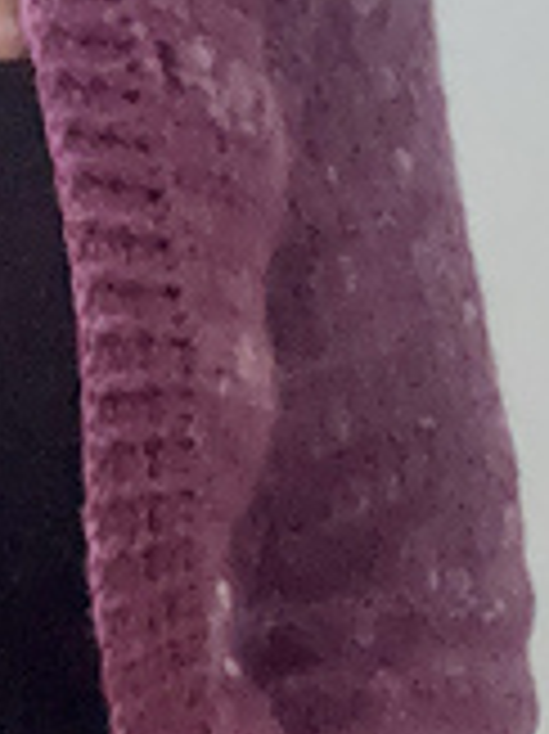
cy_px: 572
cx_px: -256
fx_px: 2499
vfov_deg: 16.6
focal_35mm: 118
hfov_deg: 12.0
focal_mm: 2.69
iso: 640
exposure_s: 1/20
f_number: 1.9
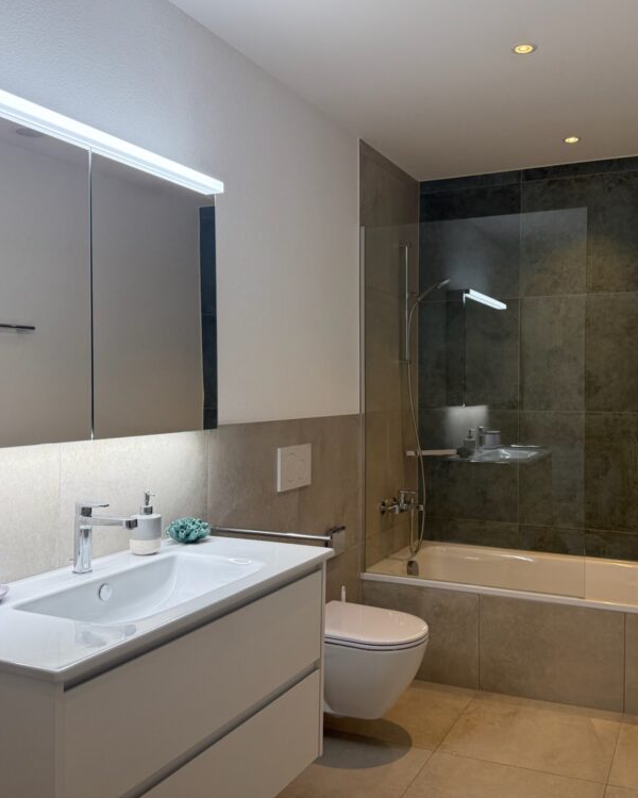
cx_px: 382
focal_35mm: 32
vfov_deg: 55.7
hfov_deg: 45.6
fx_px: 755
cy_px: 394
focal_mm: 6.76
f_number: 1.78
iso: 160
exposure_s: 1/200
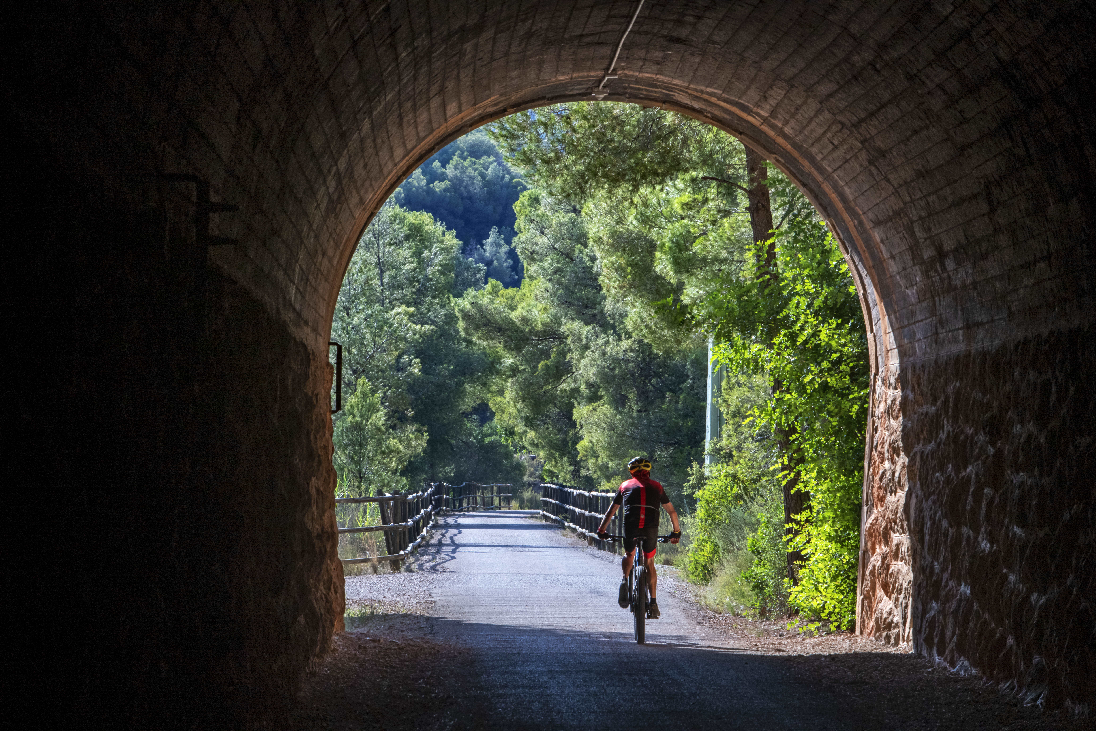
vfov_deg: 13.0
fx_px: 3196
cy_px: 366
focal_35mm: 105
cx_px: 548
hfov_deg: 19.5
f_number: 10
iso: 1000
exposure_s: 1/500
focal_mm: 105
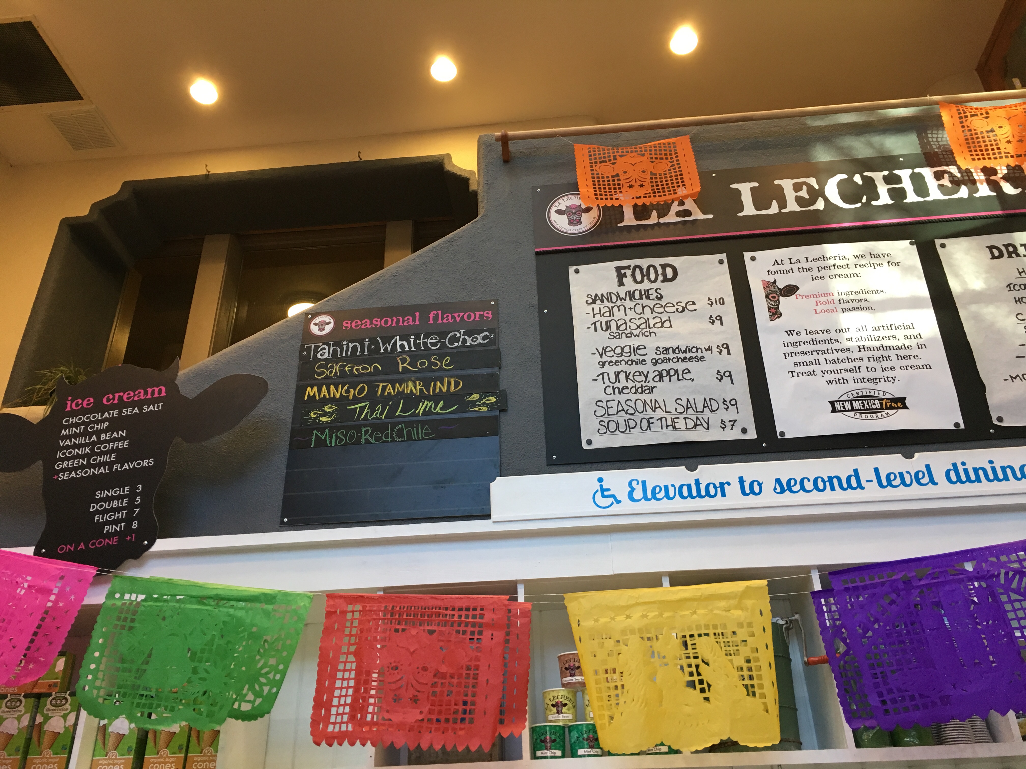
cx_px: 513
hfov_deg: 61.7
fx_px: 860
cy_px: 384
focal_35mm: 29
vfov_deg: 48.2
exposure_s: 1/30
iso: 80
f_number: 2.2
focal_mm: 4.15
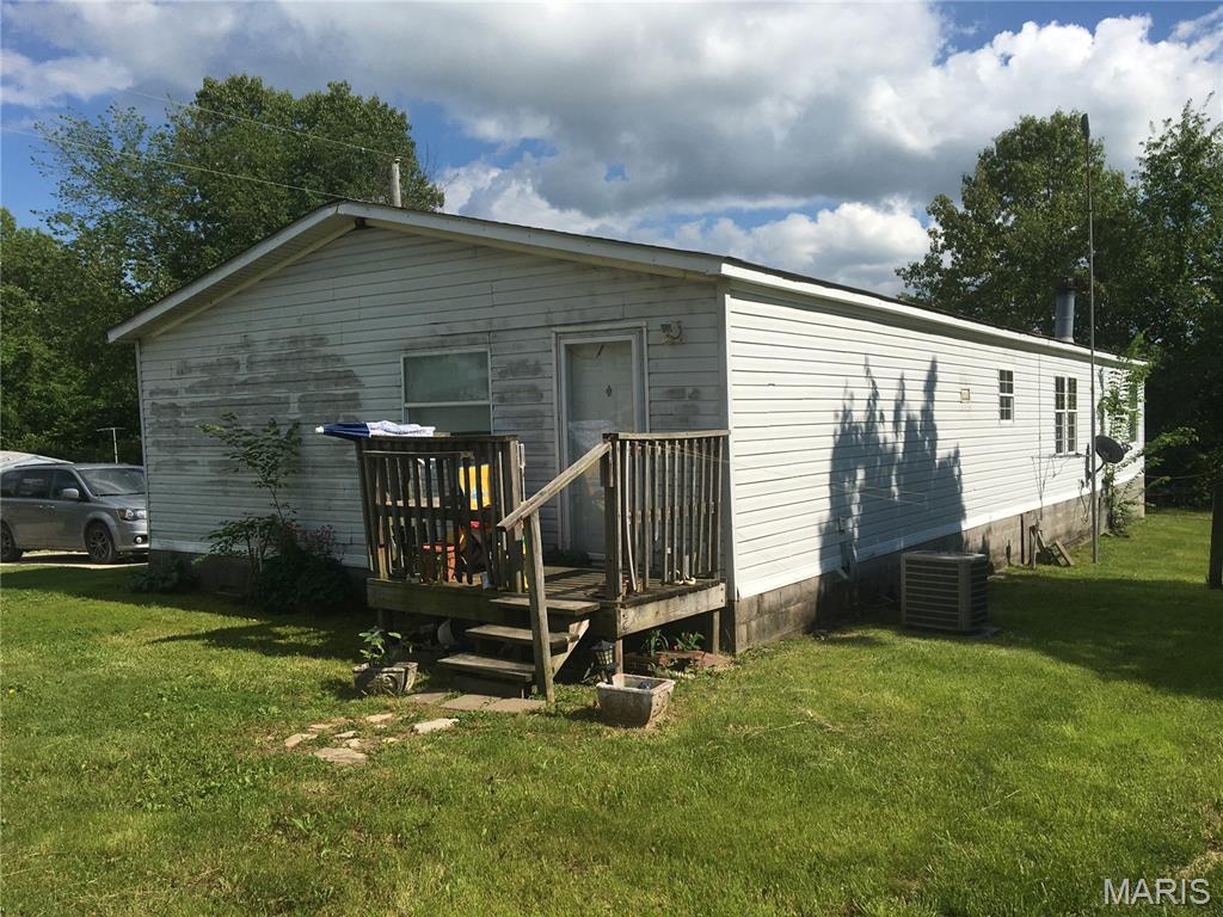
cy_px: 458
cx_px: 612
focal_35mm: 29
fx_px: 1025
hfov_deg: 61.7
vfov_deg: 48.2
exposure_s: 1/3205
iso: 25
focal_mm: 4.15
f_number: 2.2
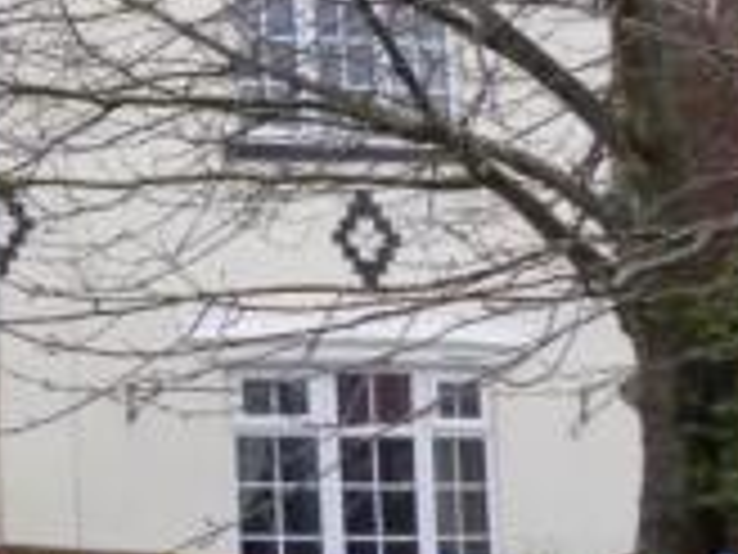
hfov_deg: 16.3
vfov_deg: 14.3
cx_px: -547
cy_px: 164
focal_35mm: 103
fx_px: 2196
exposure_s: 1/60
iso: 200
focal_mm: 5.1
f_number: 3.2
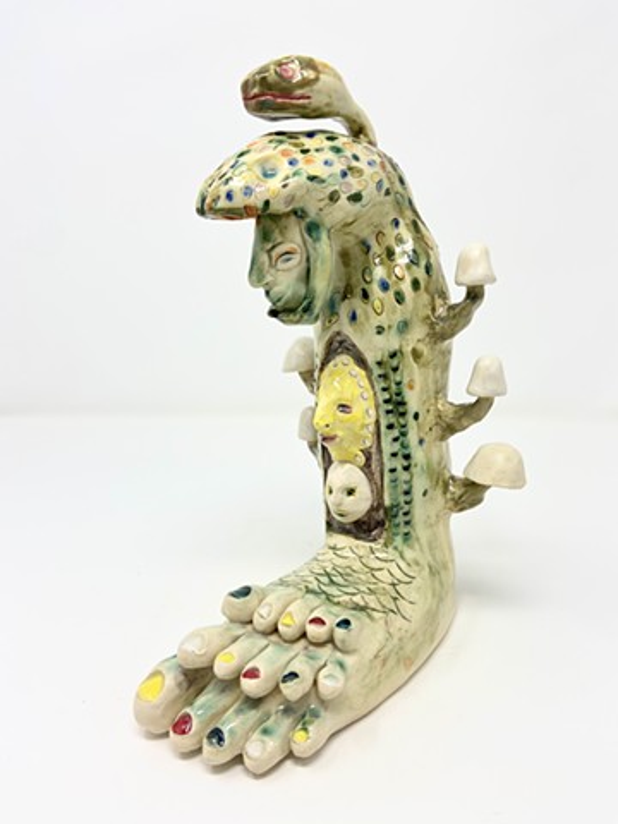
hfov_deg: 53.1
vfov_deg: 67.3
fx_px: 619
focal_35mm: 26
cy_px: 412
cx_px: 309
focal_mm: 4.2
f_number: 1.8
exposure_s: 1/317
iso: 32
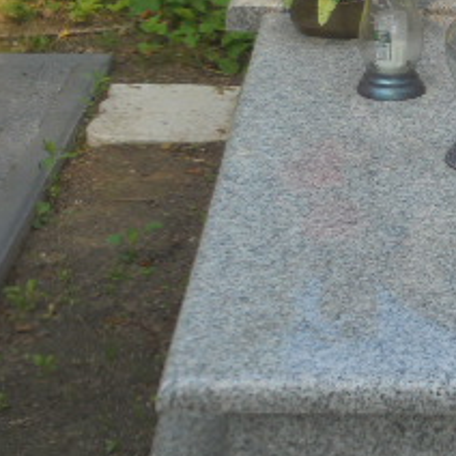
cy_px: 125
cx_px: 508
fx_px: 1952
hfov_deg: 13.1
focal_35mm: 131
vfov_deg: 13.3
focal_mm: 8.9
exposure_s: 1/250
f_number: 4.8
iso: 100
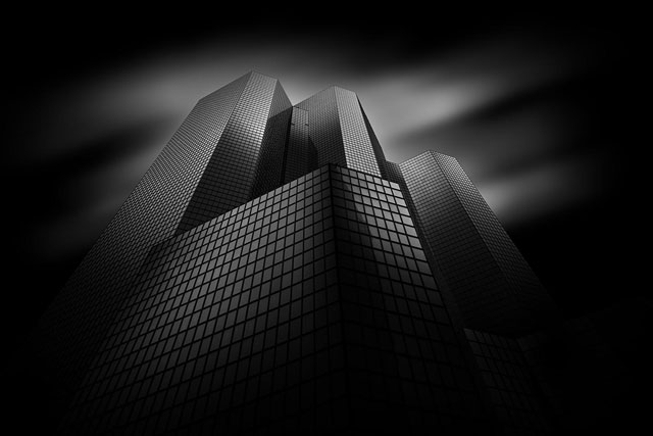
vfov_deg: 53.2
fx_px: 435
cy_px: 218
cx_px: 326
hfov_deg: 73.7
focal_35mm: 24
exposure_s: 1/80
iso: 200
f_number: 13
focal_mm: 24
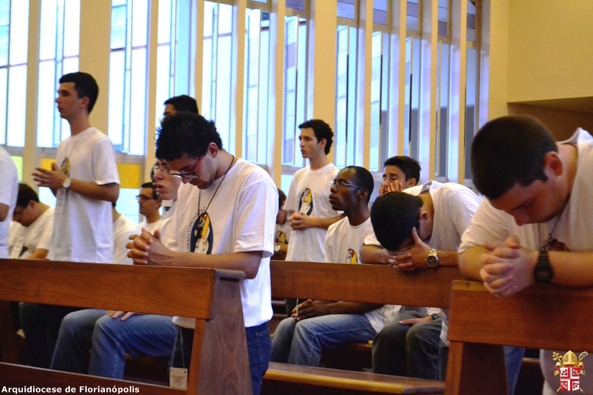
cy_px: 198
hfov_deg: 24.6
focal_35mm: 82
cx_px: 296
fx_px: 1359
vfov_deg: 16.6
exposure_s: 1/30
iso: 3200
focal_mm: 55
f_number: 5.6
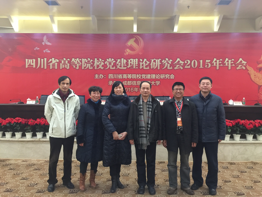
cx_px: 131
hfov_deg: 61.7
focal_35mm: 29
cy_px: 98
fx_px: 219
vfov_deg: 48.2
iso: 125
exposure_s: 1/10
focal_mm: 4.15
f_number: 2.2
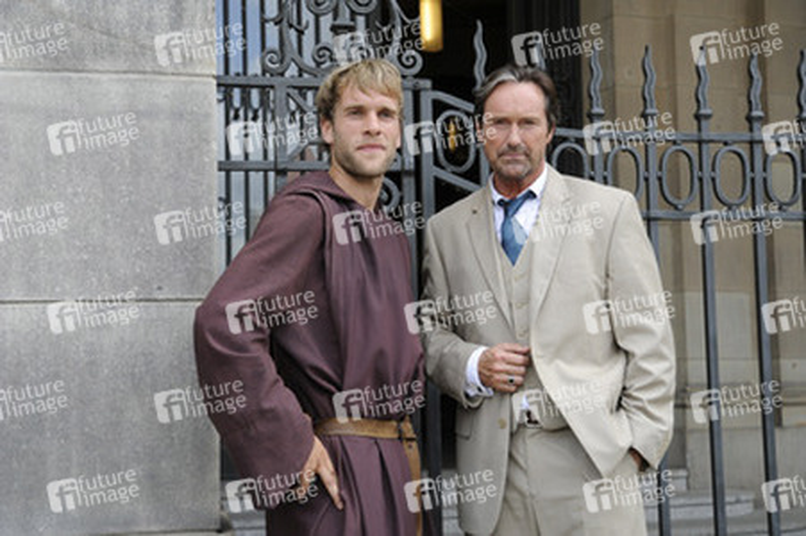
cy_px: 268
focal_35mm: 56
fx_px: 1253
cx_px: 403
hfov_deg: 35.7
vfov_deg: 24.2
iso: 250
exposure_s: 1/200
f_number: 7.1
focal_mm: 56
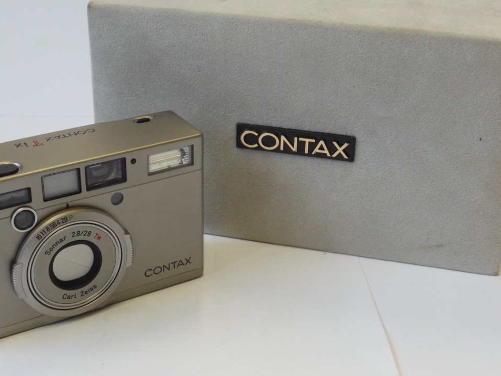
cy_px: 169
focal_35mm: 58
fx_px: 839
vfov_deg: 25.2
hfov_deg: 33.1
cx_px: 196
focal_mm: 23
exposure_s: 1/30
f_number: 11
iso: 800
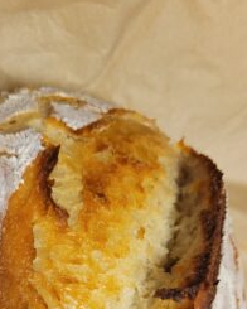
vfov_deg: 36.0
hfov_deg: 31.0
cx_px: 66
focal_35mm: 48
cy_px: 289
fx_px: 439
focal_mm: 5.4
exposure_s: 1/46
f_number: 1.8
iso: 250
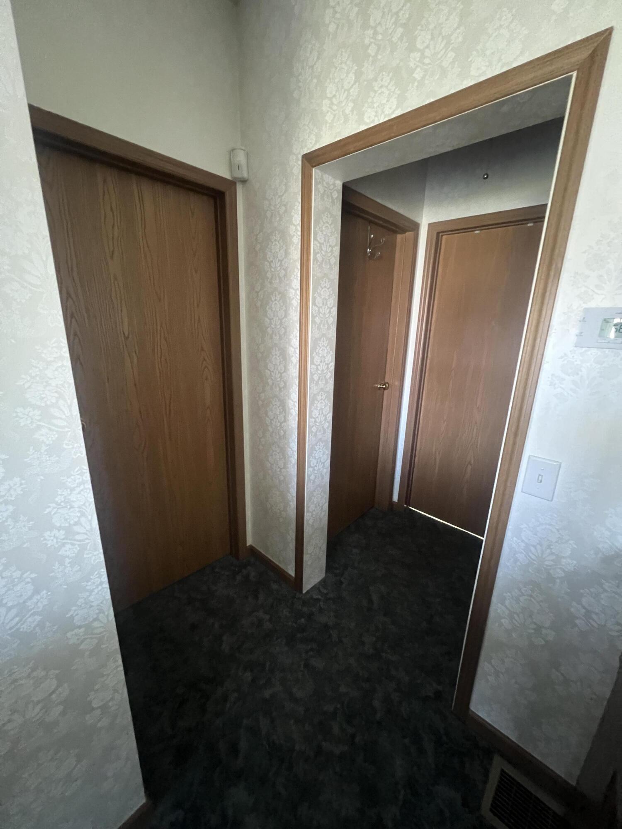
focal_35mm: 13
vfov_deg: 106.2
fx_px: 311
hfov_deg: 89.9
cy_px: 414
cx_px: 311
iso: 1000
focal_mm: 1.57
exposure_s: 1/41
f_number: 1.8
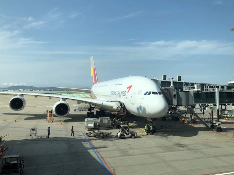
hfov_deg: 58.3
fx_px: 209
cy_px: 84
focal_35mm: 31
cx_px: 122
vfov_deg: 45.4
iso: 20
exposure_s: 1/1845
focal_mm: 4
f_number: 1.8
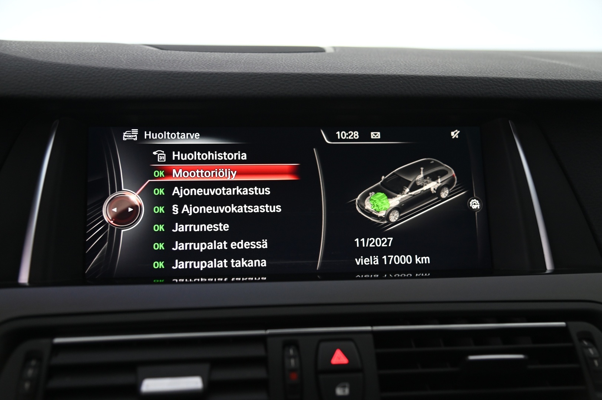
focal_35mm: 48
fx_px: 802
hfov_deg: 41.1
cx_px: 301
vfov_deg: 28.0
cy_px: 200
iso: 2000
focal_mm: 48
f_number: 4
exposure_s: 1/30
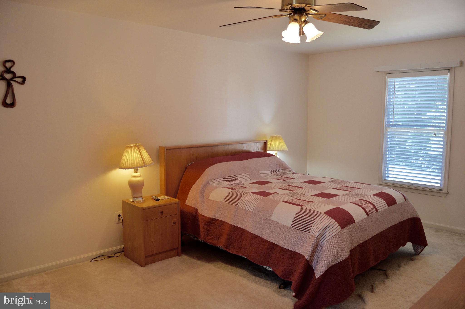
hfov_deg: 67.4
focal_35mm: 27
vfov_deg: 47.8
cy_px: 154
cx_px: 232
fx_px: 348
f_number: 4.5
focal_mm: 18
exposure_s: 1/80
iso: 400
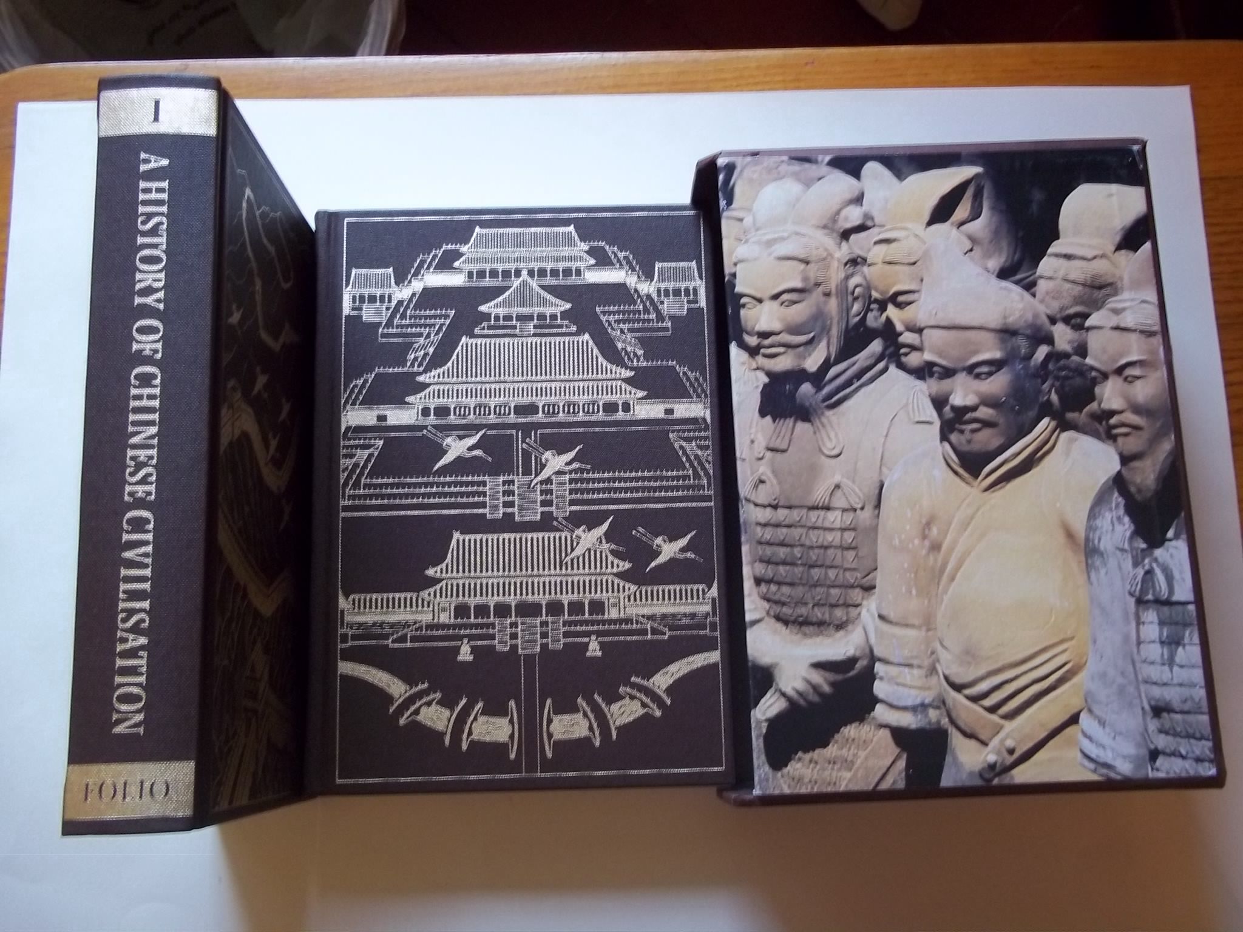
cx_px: 622
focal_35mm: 36
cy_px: 466
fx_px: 1293
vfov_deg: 39.7
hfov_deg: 51.4
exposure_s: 1/13
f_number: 3.1
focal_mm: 6.5
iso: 160
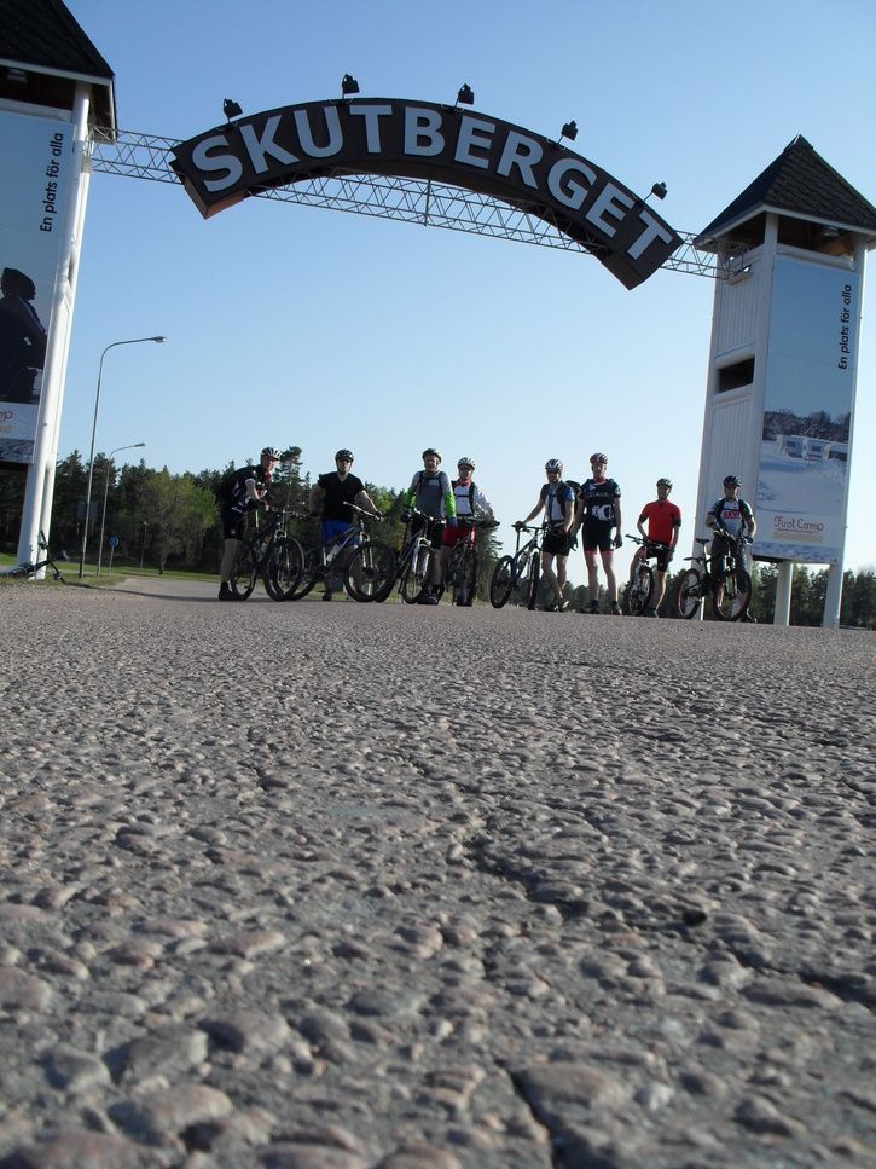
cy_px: 584
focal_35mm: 35
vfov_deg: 52.6
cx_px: 438
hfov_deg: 40.7
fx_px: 1181
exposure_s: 1/250
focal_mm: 6.3
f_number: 8.4
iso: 100
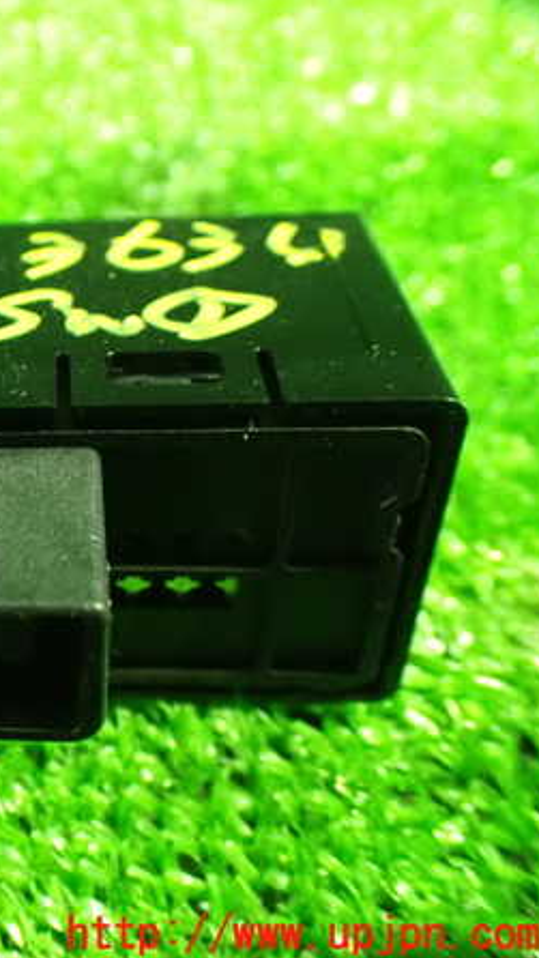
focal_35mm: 44
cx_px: -92
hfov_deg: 24.7
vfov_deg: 46.4
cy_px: 479
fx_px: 1118
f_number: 2.3
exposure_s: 1/20
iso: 1600
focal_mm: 5.4
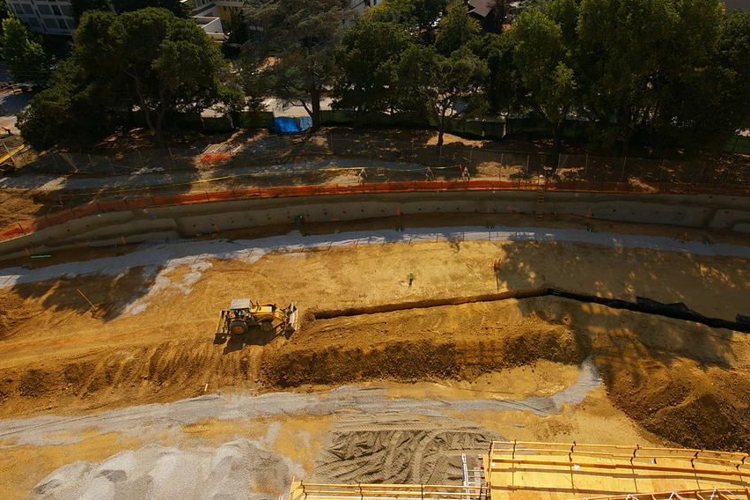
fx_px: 458
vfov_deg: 56.7
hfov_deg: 78.5
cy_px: 197
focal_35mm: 22
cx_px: 397
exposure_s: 1/250
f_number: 11
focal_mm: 10
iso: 200
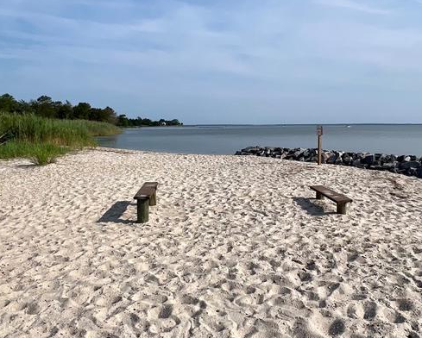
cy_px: 172
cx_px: 230
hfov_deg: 62.1
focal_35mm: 28
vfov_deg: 51.6
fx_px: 350
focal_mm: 1.57
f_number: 1.8
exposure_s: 1/3125
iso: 32
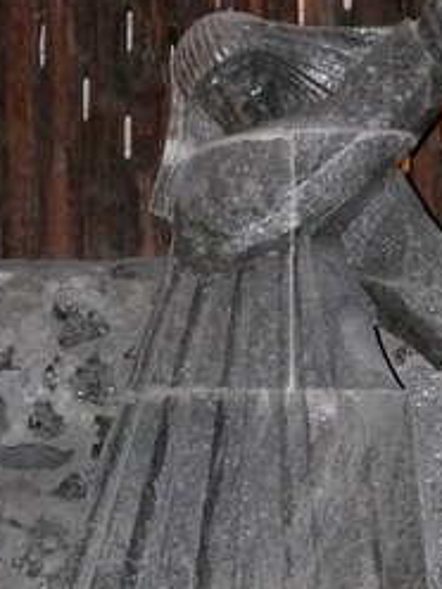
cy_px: 518
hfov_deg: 13.9
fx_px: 1805
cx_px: 290
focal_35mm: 106
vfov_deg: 18.3
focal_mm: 7.4
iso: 400
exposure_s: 1/30
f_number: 2.8
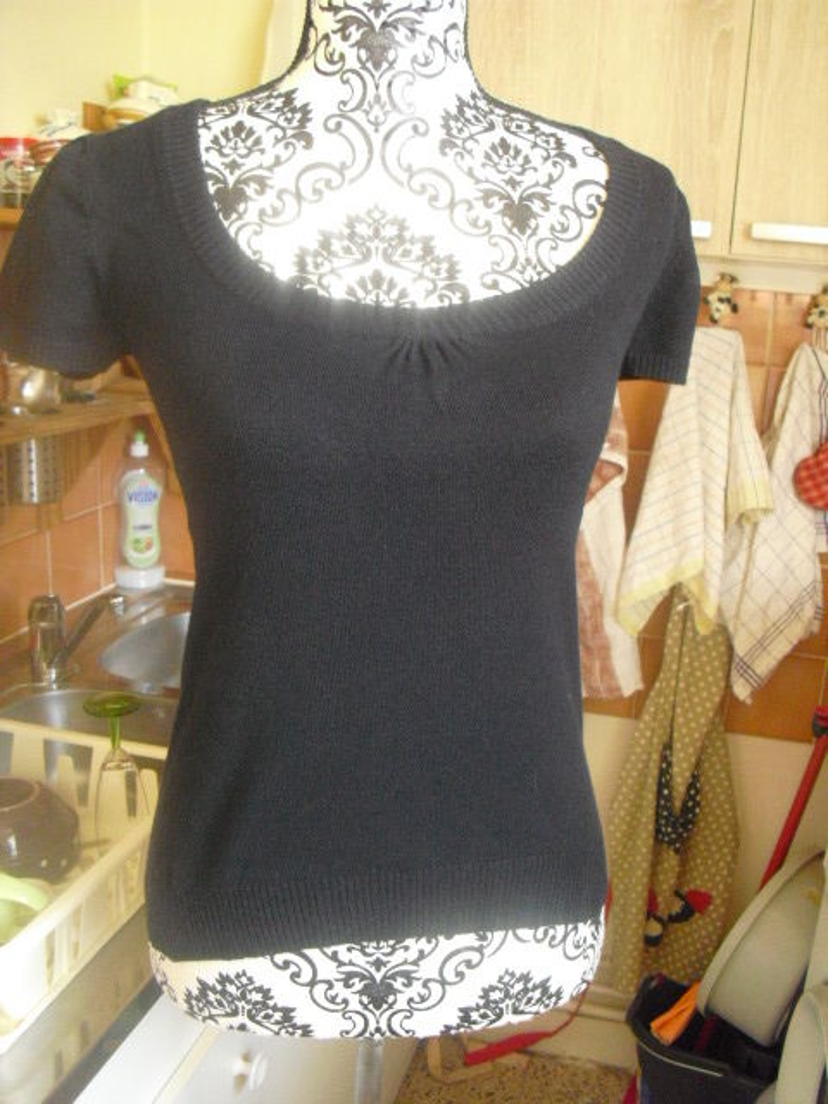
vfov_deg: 51.4
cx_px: 414
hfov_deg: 39.7
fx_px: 1148
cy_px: 552
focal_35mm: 36
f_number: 3.1
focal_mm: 6.3
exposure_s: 1/60
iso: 800
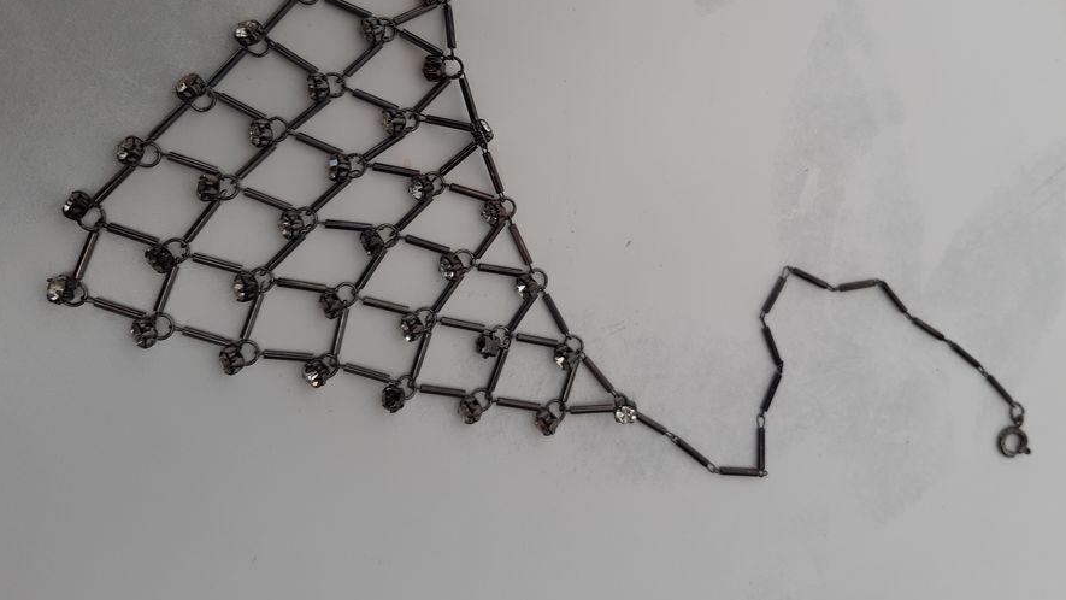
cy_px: 173
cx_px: 600
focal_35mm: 32
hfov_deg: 60.8
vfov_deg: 36.1
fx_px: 905
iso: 40
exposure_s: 1/124
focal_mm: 3.92
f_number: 1.7
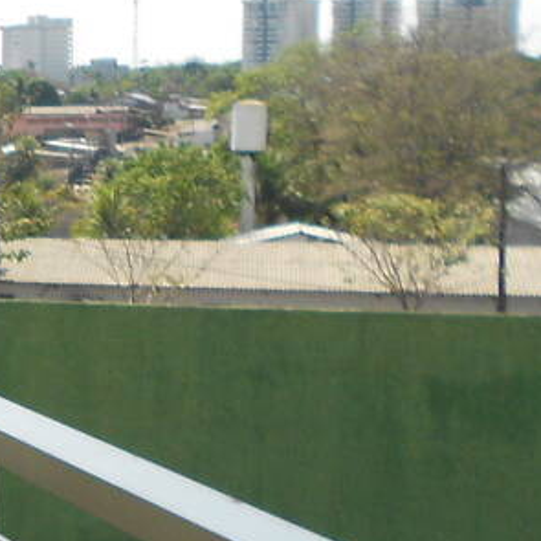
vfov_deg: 15.5
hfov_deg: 13.0
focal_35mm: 112
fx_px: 1980
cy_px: 202
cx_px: -611
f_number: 3.2
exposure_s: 1/640
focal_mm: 4.6
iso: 80
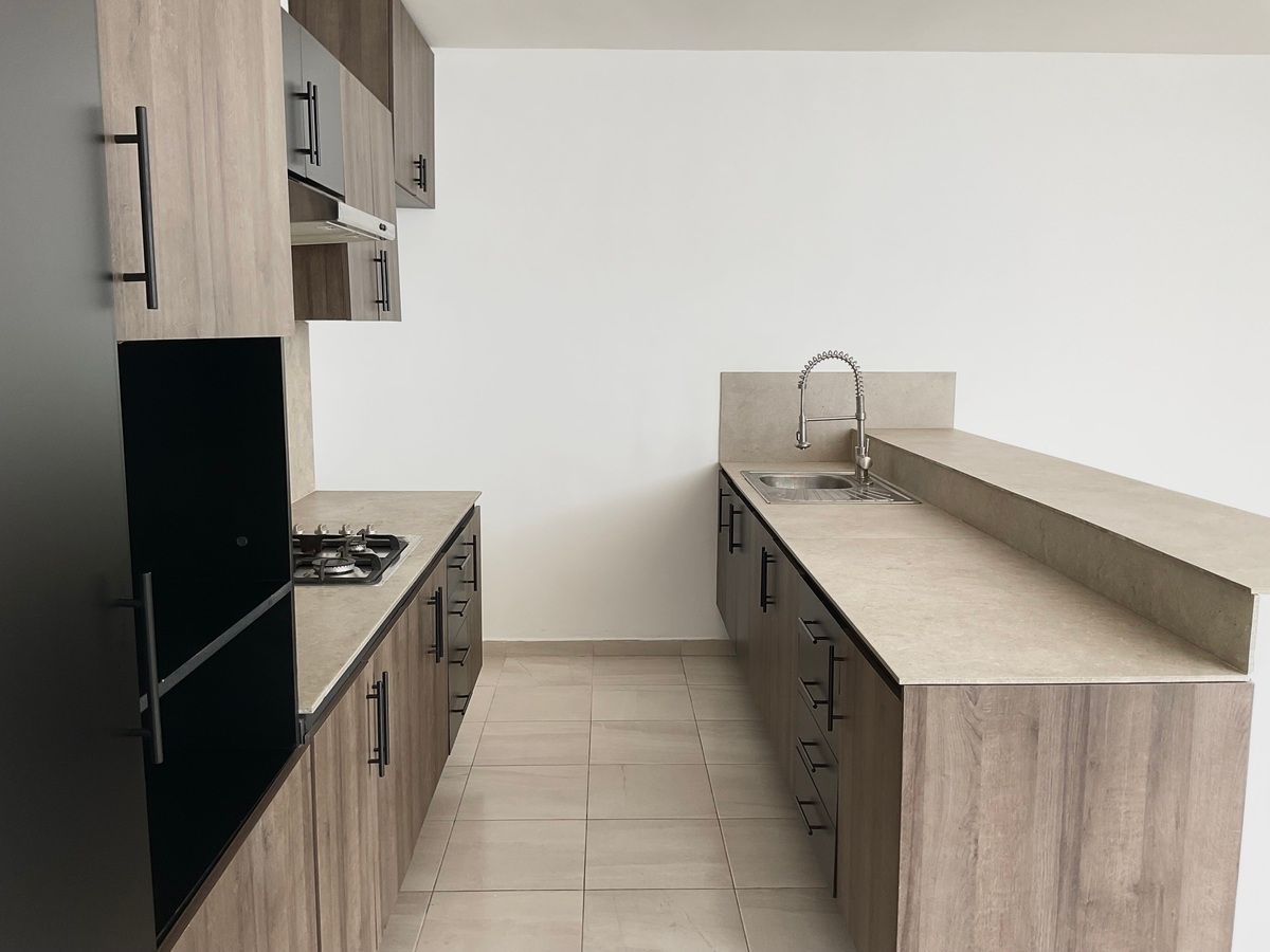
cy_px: 476
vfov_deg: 48.2
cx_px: 635
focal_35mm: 29
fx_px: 1064
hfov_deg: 61.7
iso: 25
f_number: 1.8
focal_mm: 3
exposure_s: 1/120
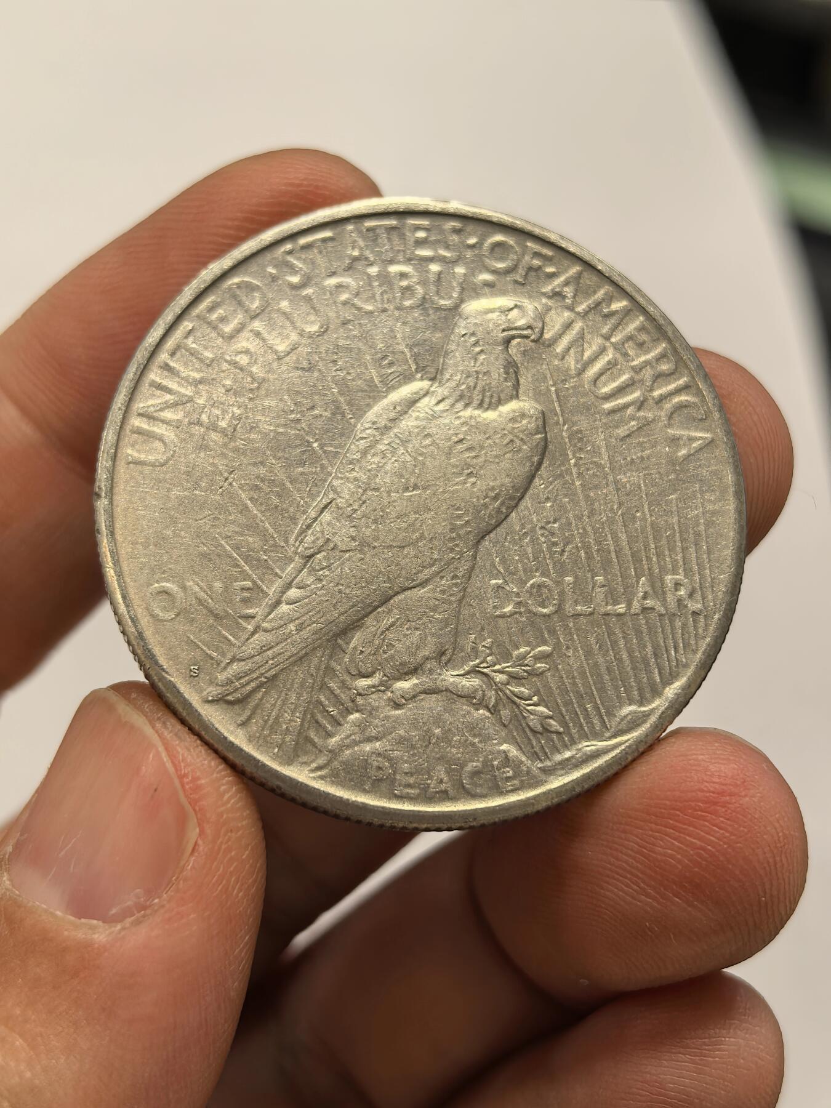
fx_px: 1728
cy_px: 554
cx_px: 416
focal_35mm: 54
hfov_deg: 27.0
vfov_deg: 35.5
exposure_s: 1/100
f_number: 2
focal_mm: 6.98
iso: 200
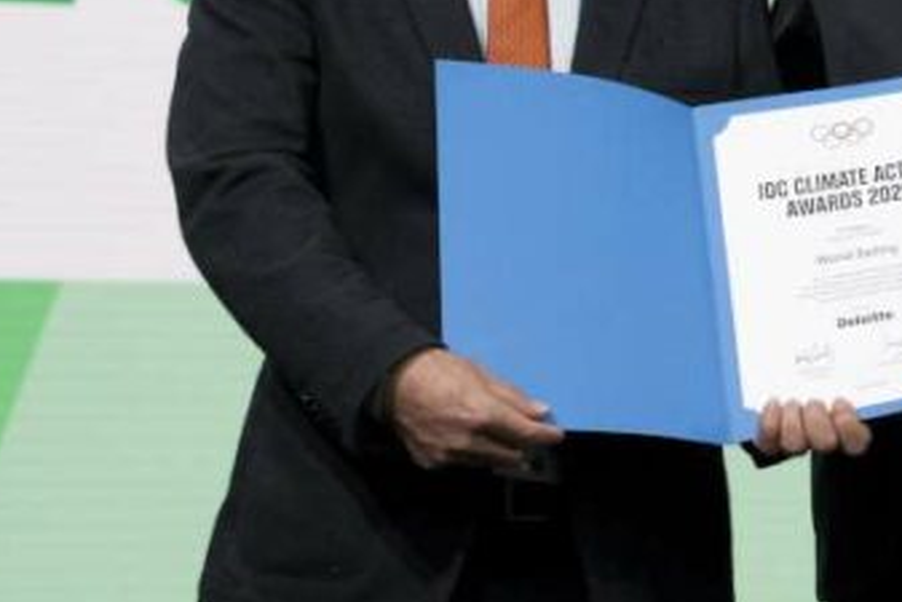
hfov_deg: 6.4
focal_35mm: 319
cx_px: 814
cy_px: 36
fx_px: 7996
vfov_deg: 4.3
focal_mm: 105
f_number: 5
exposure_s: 1/200
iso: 1250
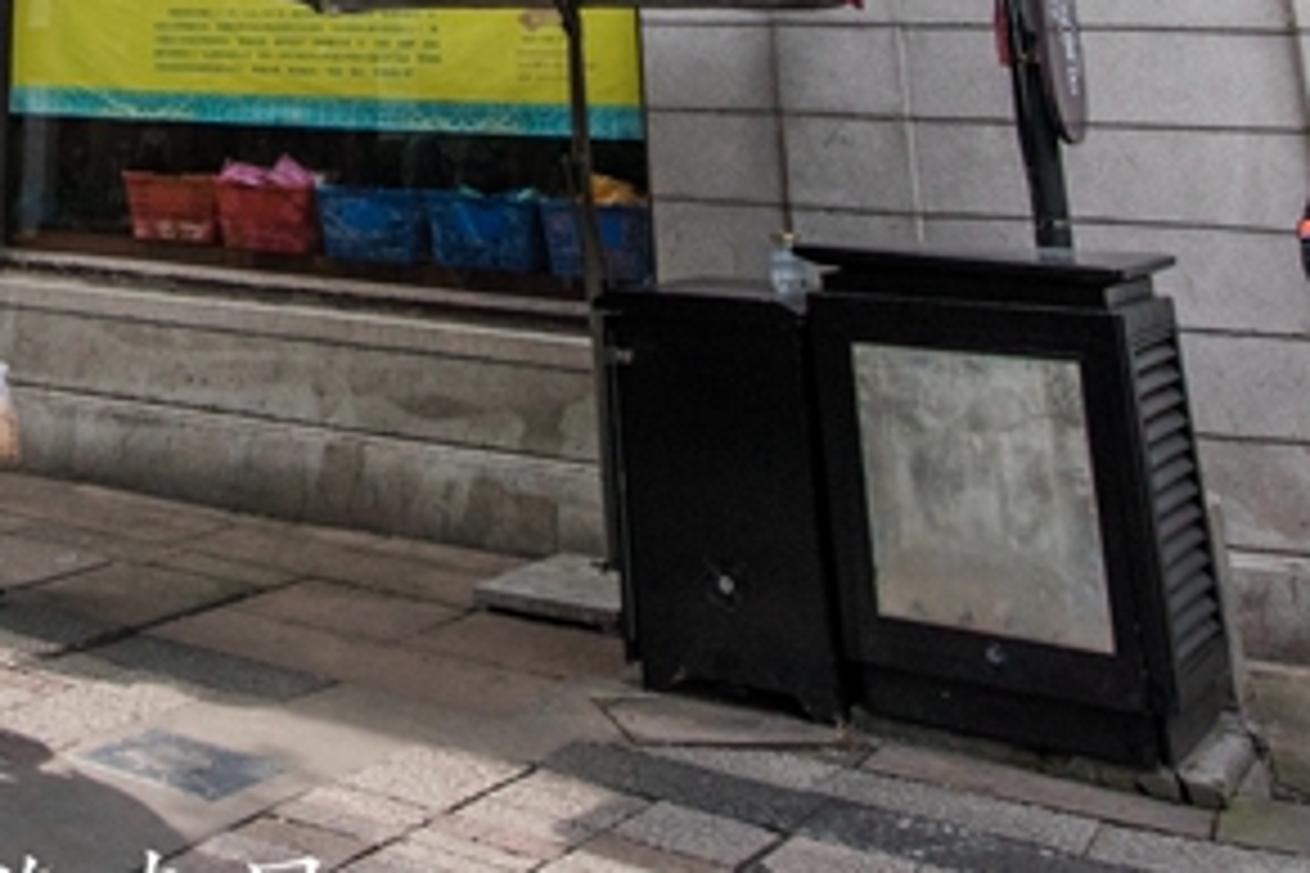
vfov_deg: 20.2
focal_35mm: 52
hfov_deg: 35.0
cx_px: 36
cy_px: -614
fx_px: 1892
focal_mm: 14
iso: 400
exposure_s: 1/320
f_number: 13
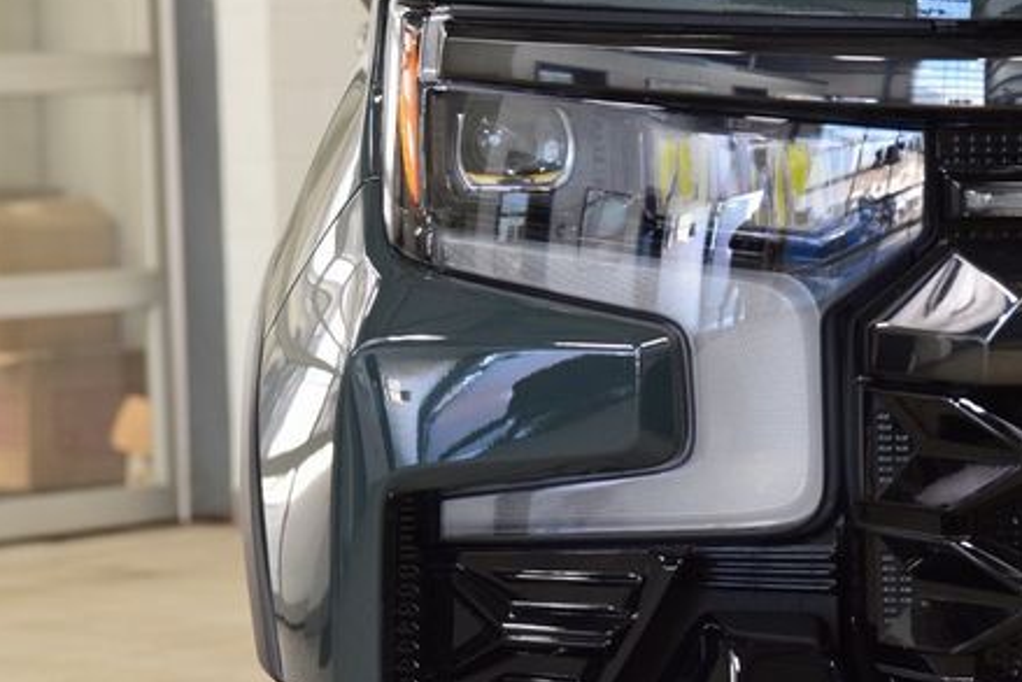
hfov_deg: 13.4
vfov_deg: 9.0
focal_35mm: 153
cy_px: 294
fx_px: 4345
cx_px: 698
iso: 1250
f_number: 7.1
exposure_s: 1/30
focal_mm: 70
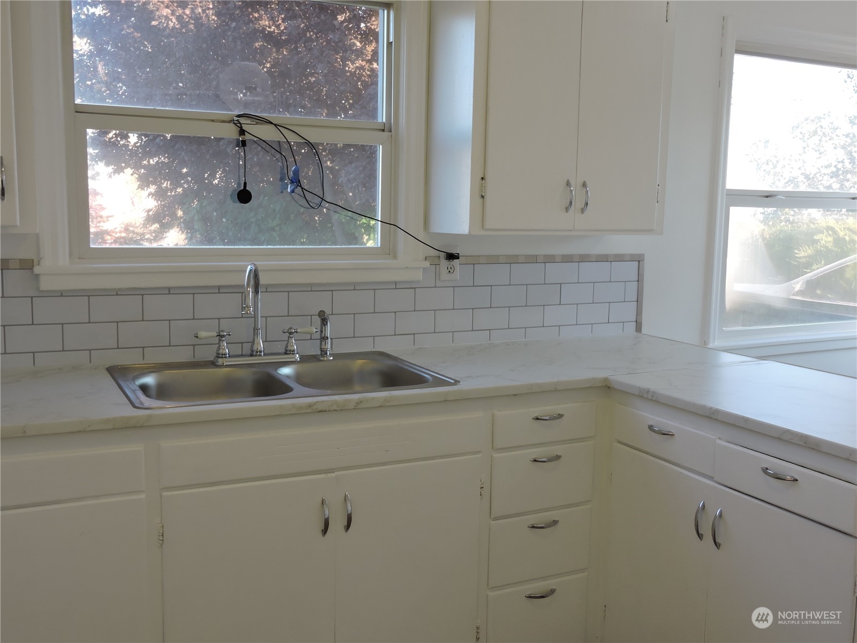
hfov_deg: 52.6
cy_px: 322
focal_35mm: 35
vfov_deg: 40.7
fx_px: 867
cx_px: 428
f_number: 3.8
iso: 125
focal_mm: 6.3
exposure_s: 1/30
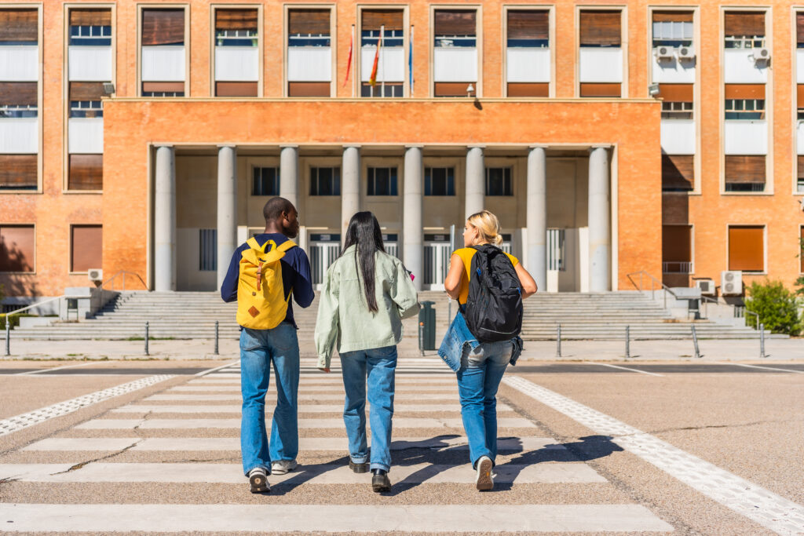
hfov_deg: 54.4
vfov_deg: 37.9
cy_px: 268
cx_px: 402
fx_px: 782
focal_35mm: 35
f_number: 2.5
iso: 100
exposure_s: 1/4000
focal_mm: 35
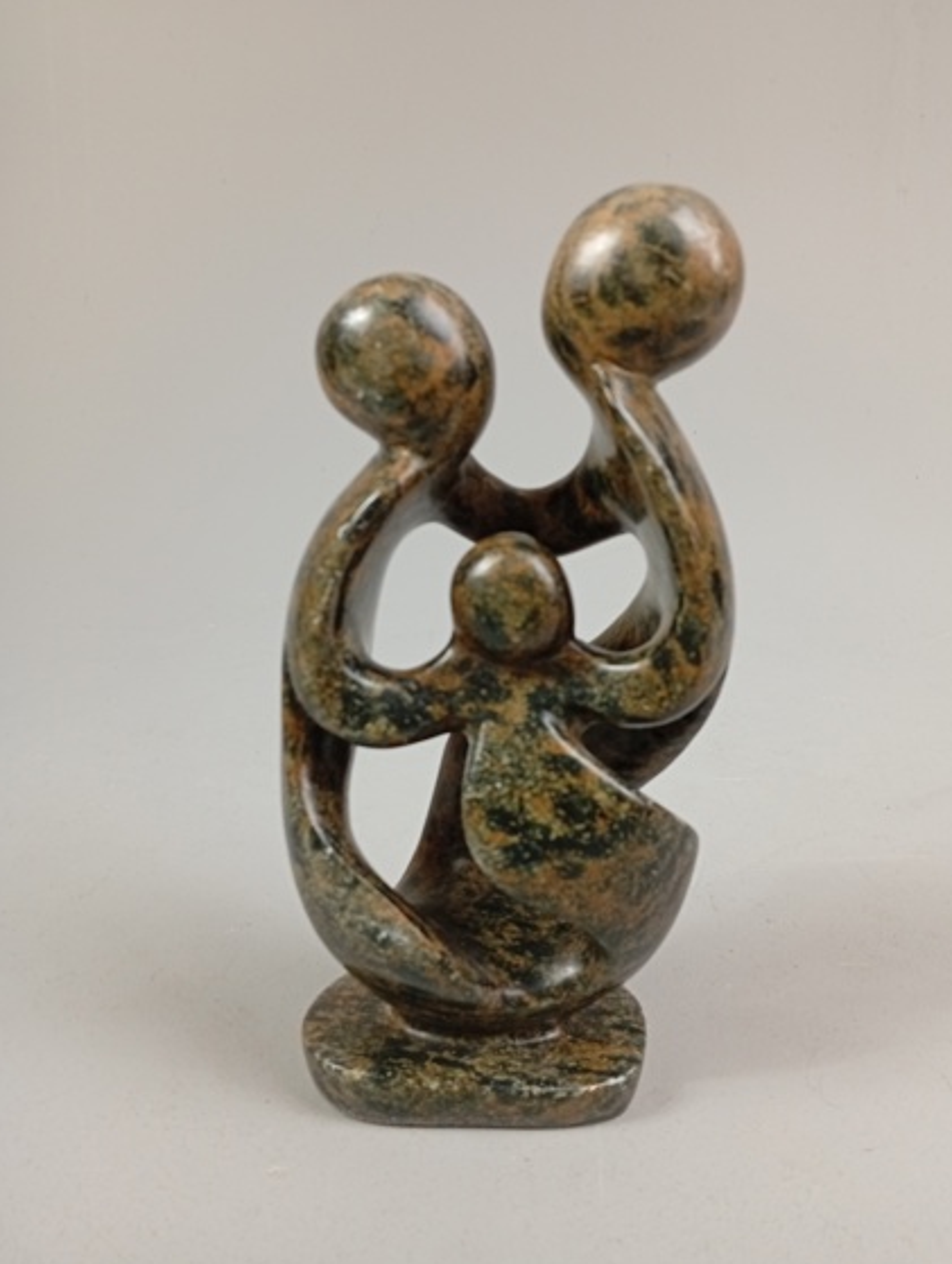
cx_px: 502
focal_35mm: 29
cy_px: 615
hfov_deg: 48.3
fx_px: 1061
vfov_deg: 61.6
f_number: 1.8
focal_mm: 3.98
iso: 376
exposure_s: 1/33.3
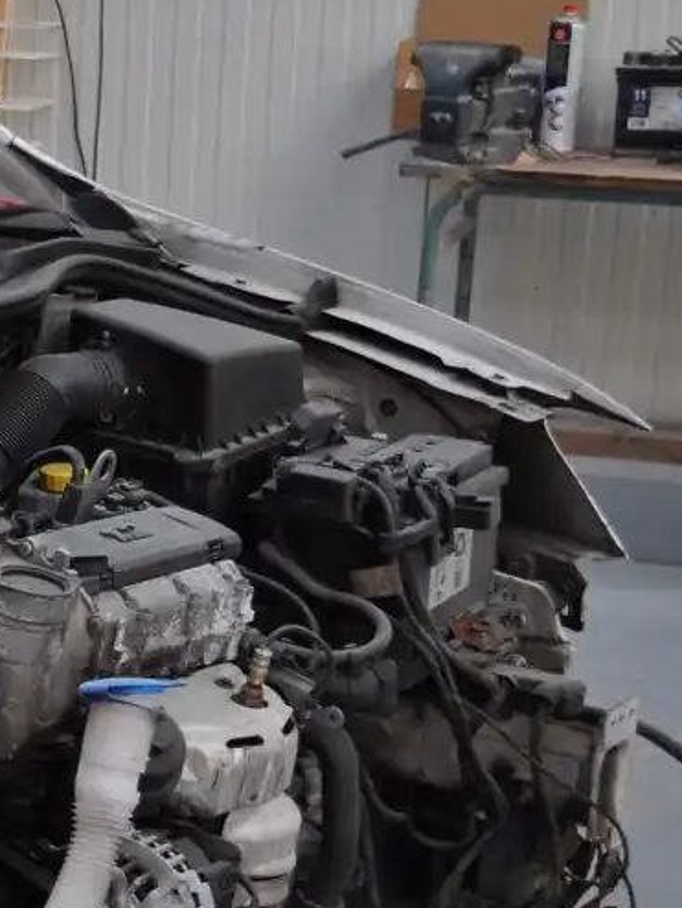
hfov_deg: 14.1
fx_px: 2546
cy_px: 698
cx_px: -393
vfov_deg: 20.0
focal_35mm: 97
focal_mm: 26
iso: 720
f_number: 4.2
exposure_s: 1/60
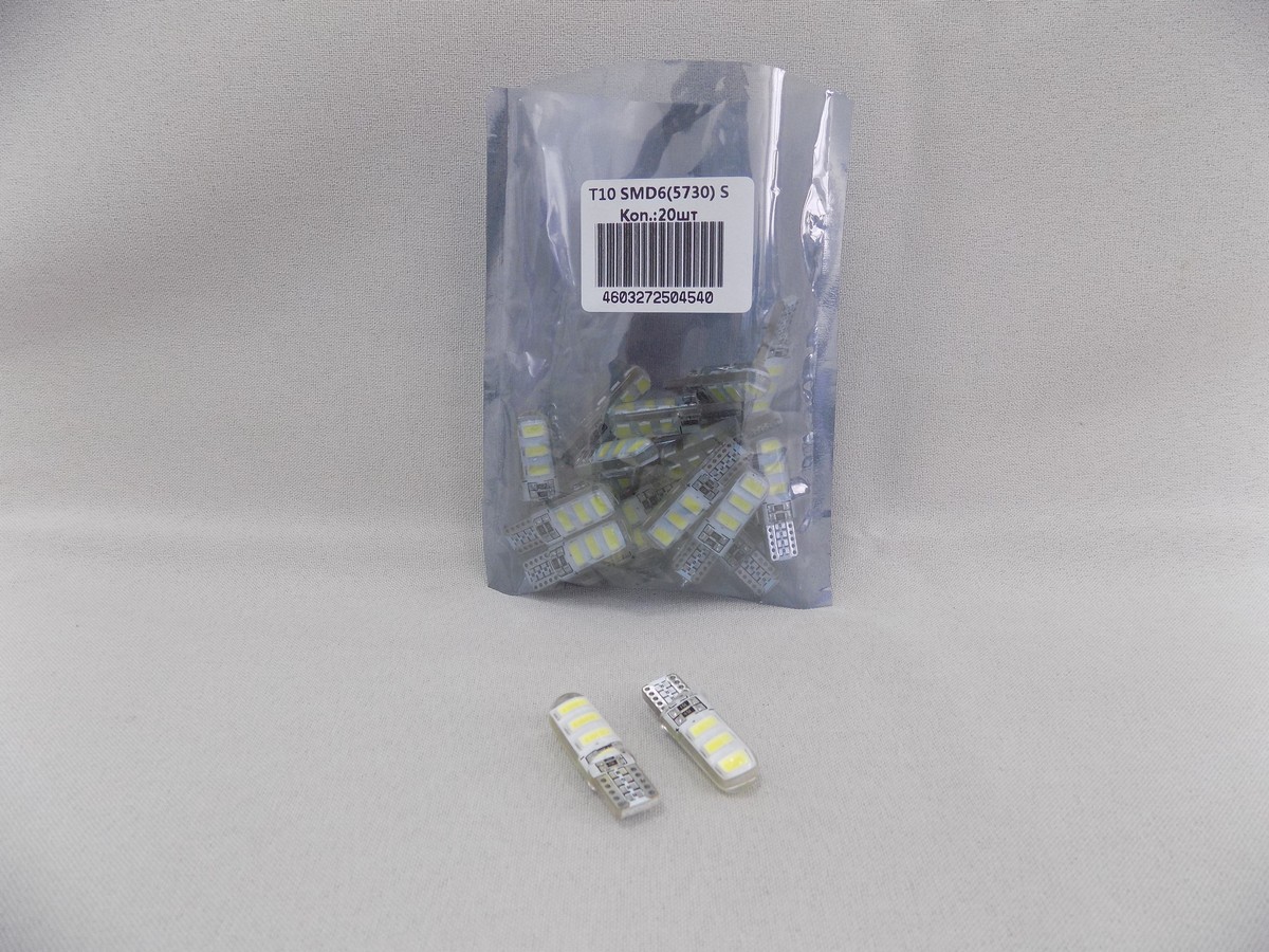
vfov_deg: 58.9
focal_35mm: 23
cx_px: 634
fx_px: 843
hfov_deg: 73.9
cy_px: 476
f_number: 3.1
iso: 140
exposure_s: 1/30
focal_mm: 4
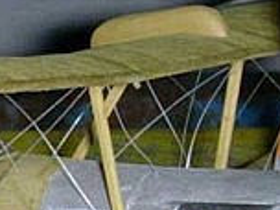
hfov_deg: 8.2
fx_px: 1917
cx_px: -107
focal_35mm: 237
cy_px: 227
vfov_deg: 6.2
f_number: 2.9
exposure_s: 1/64
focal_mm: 6.7
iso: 70
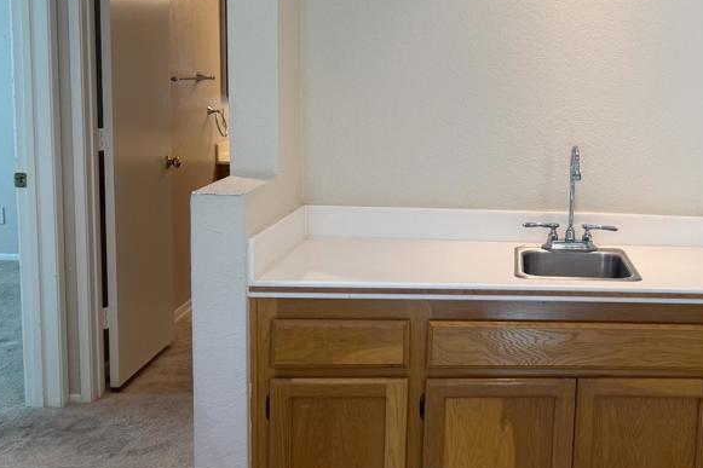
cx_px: 604
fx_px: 859
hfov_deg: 41.7
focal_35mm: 44
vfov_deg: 30.4
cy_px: 195
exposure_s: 1/120
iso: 100
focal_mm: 6.76
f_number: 1.78
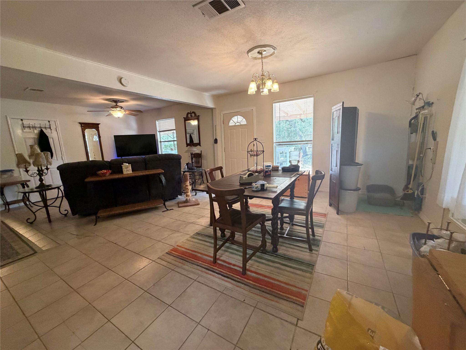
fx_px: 188
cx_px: 233
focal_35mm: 14
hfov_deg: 102.1
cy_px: 175
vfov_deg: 85.7
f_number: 2.2
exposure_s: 1/60
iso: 400
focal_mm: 2.22
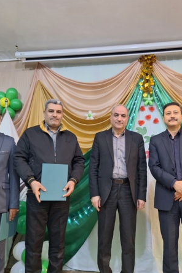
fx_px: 250
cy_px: 140
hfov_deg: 39.9
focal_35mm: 33
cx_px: 99
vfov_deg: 57.2
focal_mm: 5.54
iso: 200
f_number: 1.8
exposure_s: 1/50
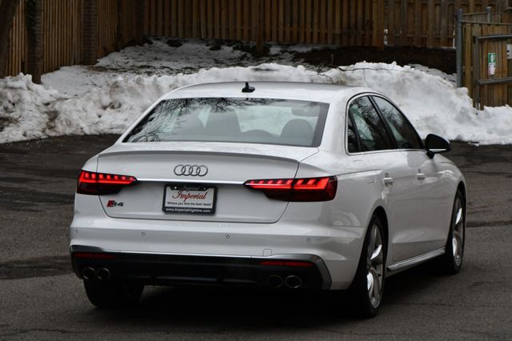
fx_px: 1834
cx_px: 256
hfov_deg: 15.9
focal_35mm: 129
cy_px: 170
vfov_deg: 10.6
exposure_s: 1/250
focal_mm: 86
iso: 200
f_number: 8
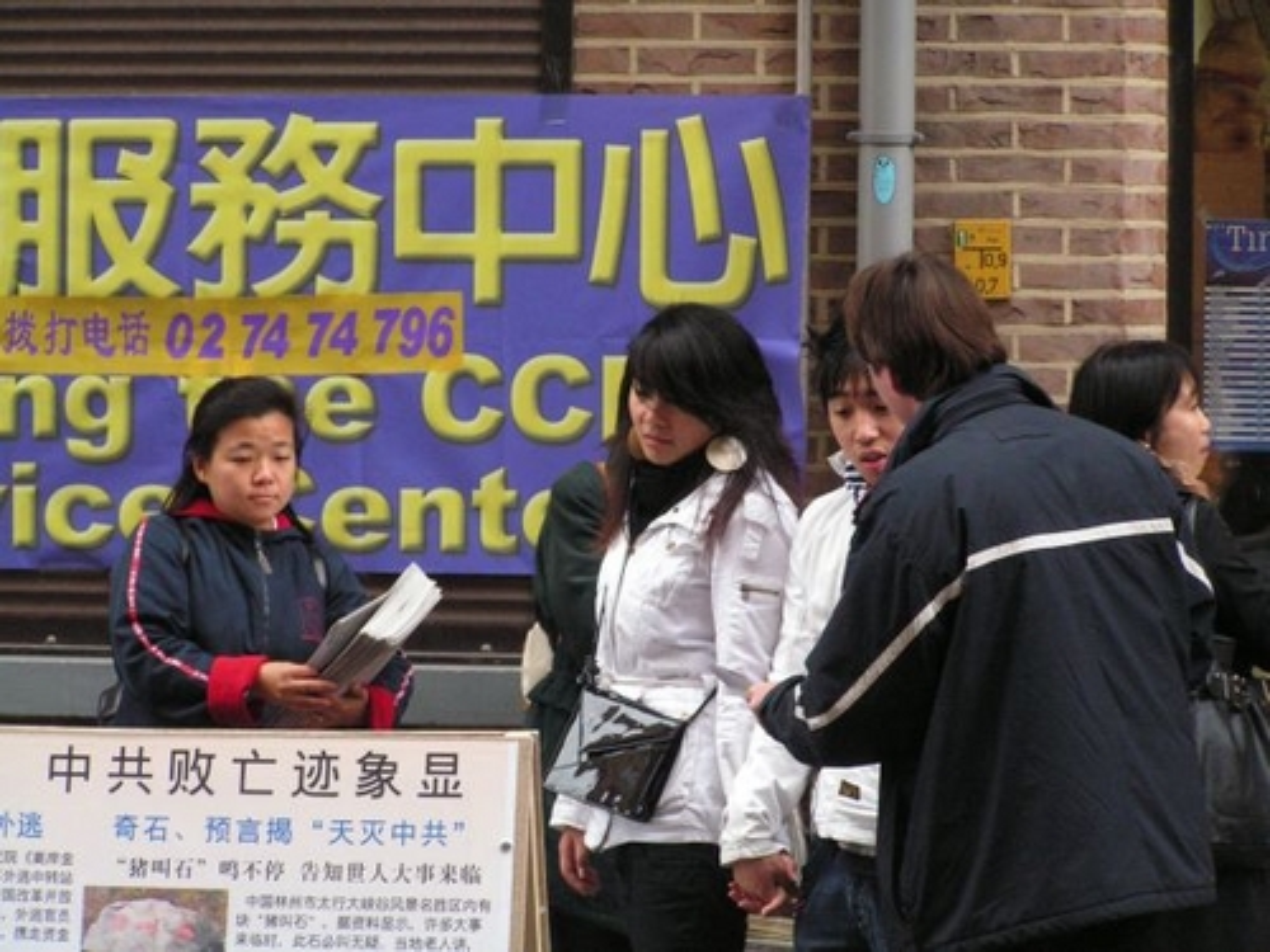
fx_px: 6531
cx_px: 635
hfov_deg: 11.1
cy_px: 476
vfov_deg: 8.3
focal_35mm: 178
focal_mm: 29.6
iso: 200
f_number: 3.2
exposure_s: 1/125
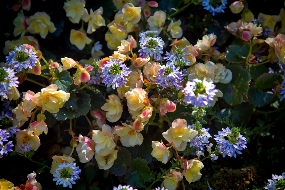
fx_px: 950
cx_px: 142
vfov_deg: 11.4
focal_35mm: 120
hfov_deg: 17.1
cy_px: 95
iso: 180
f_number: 4
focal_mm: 120
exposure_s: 1/250
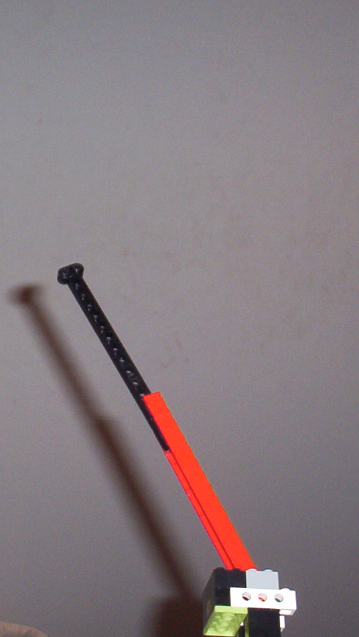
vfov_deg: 28.9
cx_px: 48
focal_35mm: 73
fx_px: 1235
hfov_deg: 16.4
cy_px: 350
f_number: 4.5
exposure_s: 1/30
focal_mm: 6
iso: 140
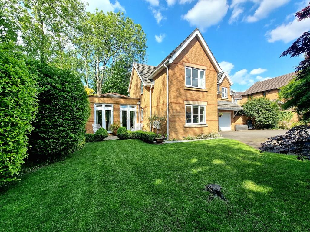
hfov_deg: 106.2
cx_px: 155
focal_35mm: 13
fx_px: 116
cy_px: 116
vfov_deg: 89.9
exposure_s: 1/1000
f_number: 2.2
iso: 50
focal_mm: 2.2
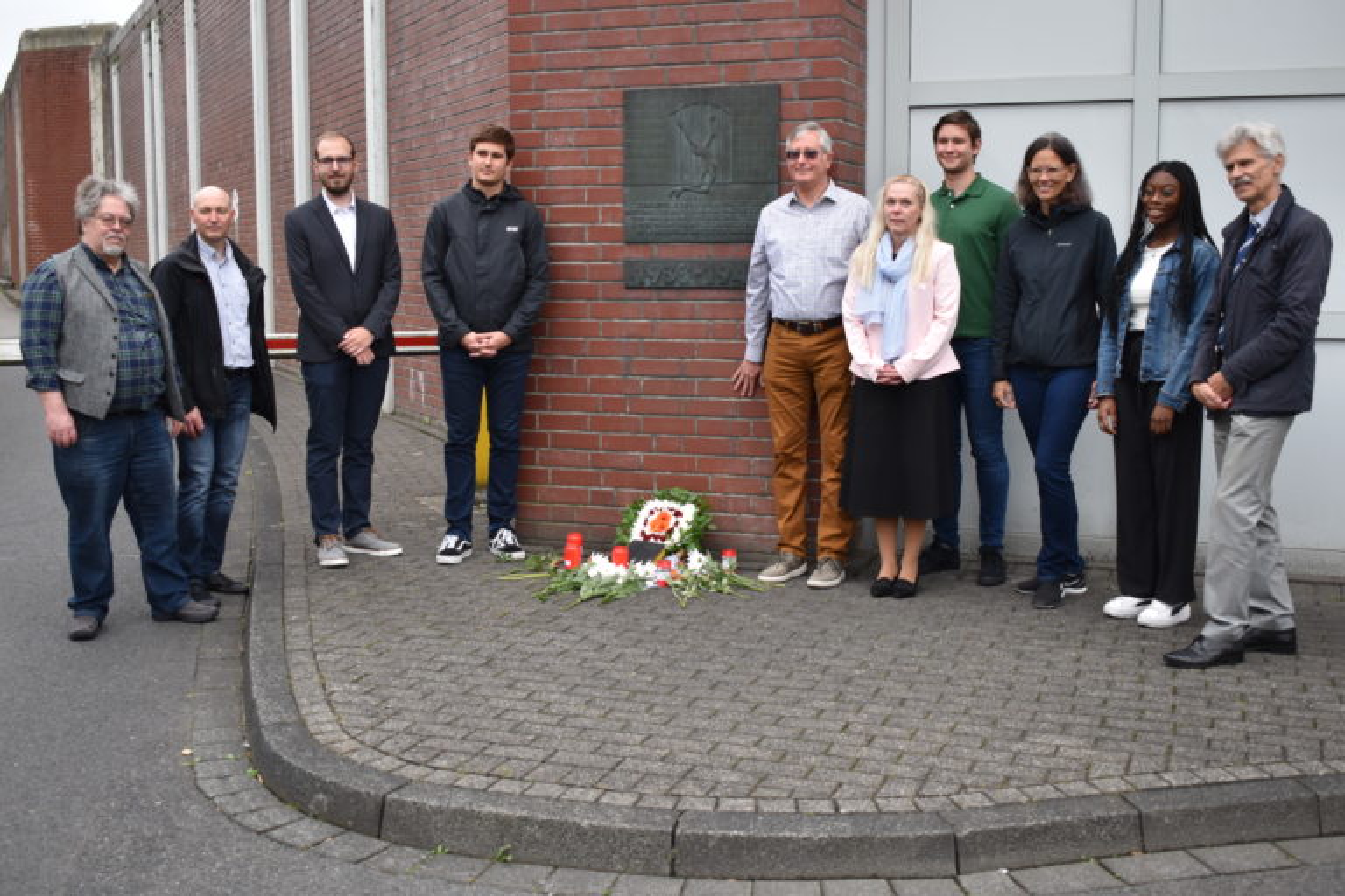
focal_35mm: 42
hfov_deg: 46.4
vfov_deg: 31.9
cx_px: 672
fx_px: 1569
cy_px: 448
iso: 400
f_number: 5
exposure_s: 1/250
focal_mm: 28
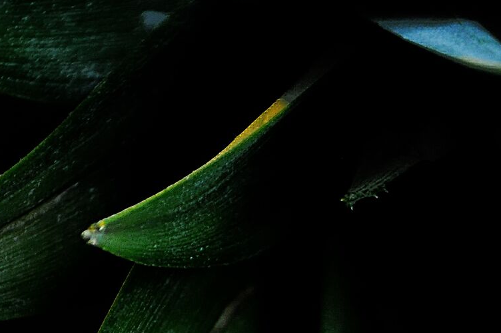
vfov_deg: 2.7
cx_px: 238
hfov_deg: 4.1
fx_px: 6988
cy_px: 318
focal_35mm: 503
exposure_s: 1/13
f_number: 5.6
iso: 1000
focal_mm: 105
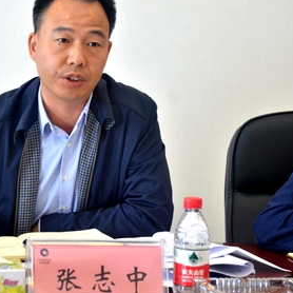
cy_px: 128
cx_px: 66
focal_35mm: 119
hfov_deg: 14.6
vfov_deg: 14.6
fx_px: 1140
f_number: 5.6
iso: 1000
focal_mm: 52
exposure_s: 1/40
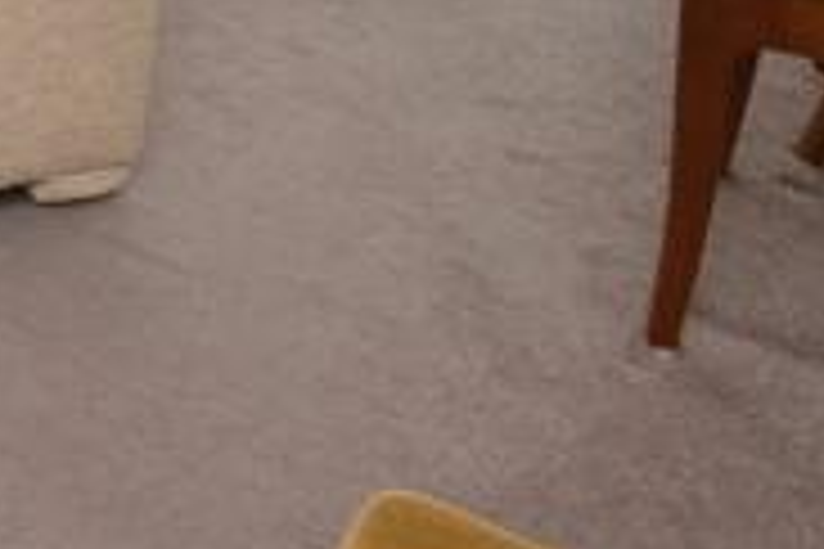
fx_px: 1923
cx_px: -901
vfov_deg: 12.6
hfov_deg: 16.8
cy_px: -781
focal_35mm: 84
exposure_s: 1/80
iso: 400
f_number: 4.5
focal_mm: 10
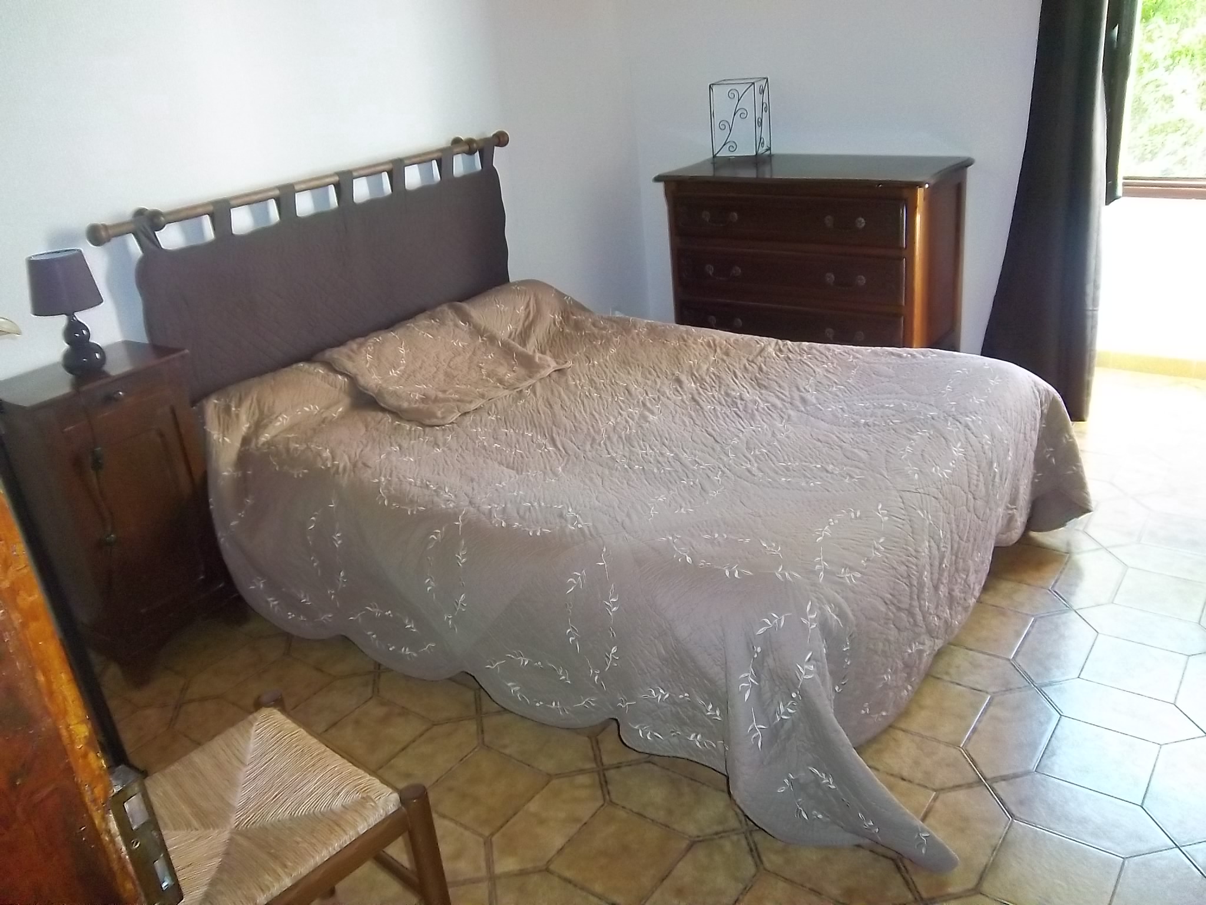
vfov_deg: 49.7
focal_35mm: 28
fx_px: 976
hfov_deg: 63.4
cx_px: 603
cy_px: 452
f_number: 3.5
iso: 320
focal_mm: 5.05
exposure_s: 1/30
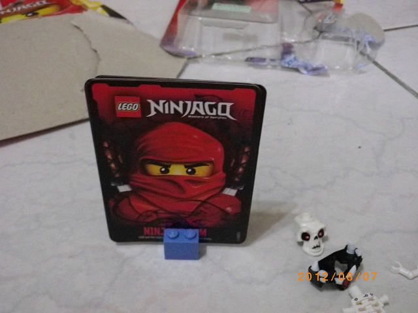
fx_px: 495
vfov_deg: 35.1
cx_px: 209
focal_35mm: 41
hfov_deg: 45.8
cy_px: 156
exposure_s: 1/25
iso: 800
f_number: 3.9
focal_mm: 7.3
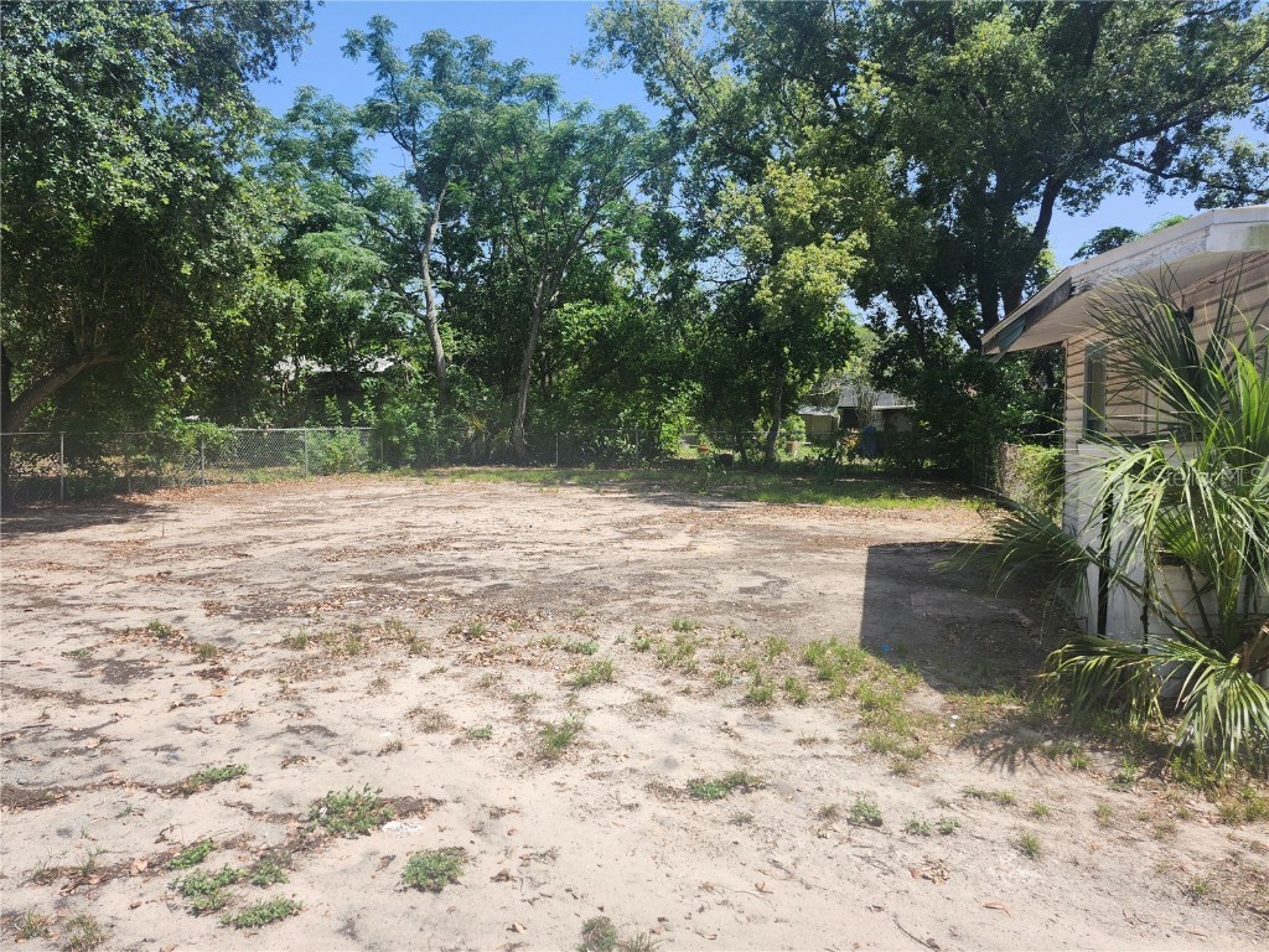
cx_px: 634
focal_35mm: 23
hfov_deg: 73.9
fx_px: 843
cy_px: 476
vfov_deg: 58.9
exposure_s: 1/960
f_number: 1.8
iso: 25
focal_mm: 5.54
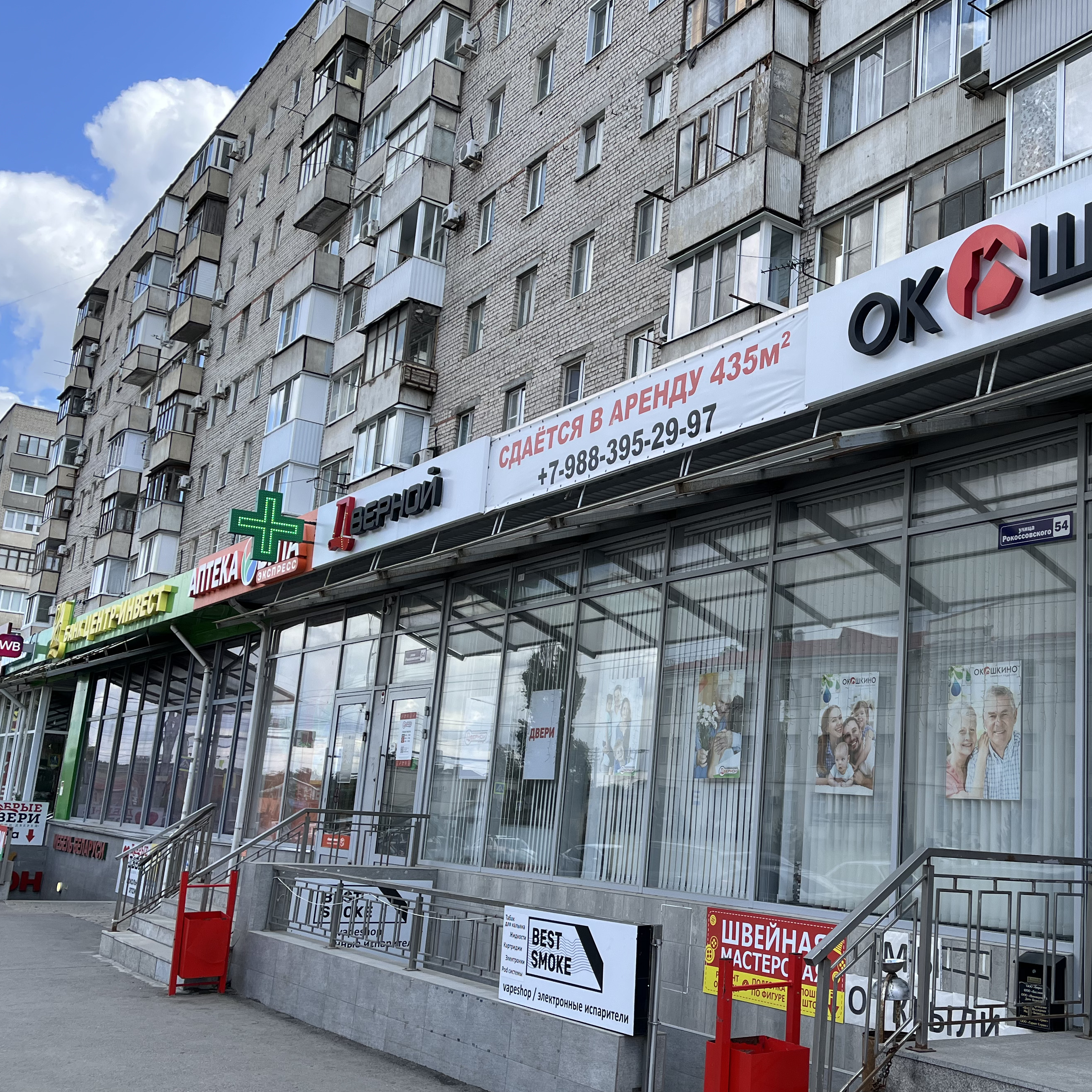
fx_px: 1249
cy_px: 577
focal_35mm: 35
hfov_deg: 46.1
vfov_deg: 47.2
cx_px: 767
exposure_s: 1/1458
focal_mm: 5.1
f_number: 1.6
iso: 50
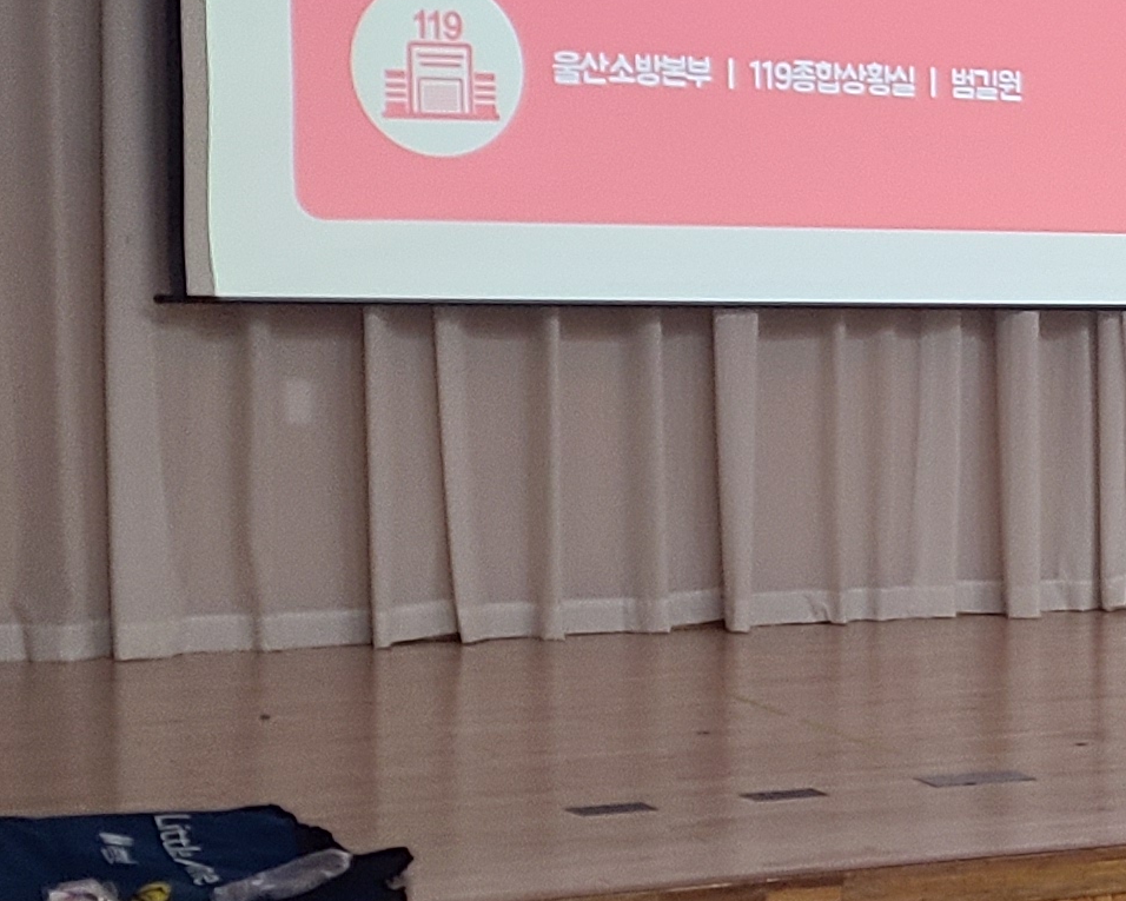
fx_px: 3566
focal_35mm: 107
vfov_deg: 14.4
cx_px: 1880
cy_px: 484
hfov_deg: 15.9
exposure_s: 1/60
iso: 160
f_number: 1.8
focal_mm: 5.4
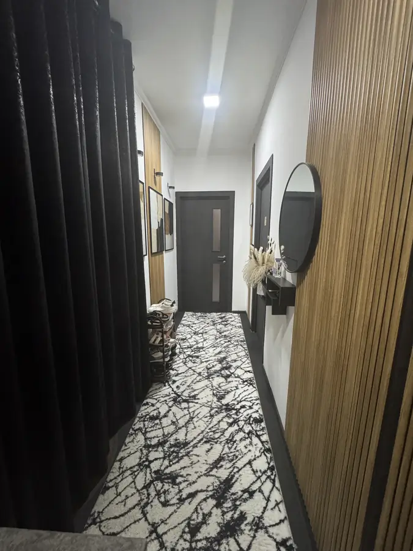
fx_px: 223
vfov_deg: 102.1
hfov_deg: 85.7
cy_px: 276
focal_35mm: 14
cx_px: 206
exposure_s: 1/60
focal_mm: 2.22
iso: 800
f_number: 2.2
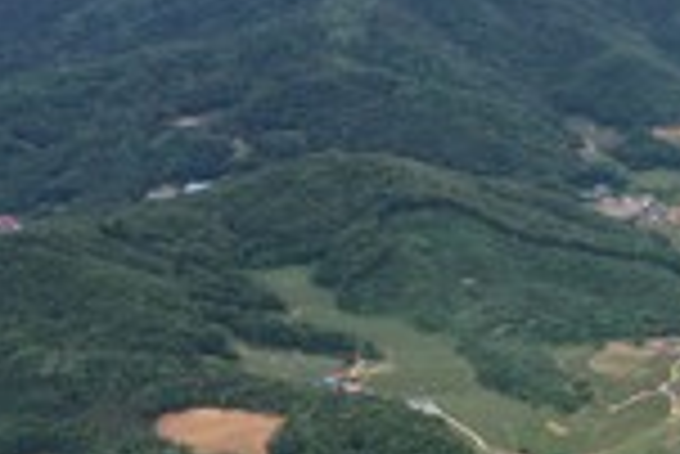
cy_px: 378
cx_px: 1153
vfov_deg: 12.3
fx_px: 2099
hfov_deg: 16.1
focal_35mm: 111
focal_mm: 10.26
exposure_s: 1/200
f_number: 5
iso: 100
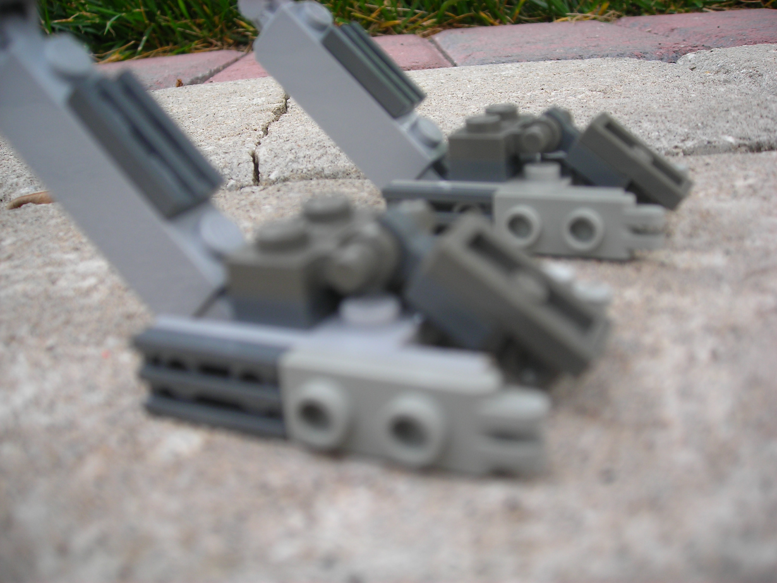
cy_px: 292
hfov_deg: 49.0
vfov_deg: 37.7
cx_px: 388
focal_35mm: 38
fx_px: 853
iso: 50
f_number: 3.2
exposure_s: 1/100
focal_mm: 6.3
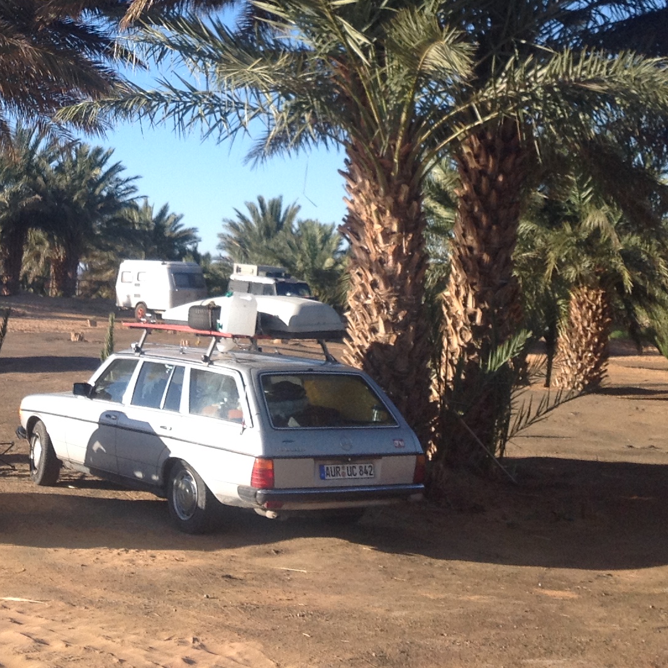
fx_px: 1616
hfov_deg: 22.9
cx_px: 107
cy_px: 71
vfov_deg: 22.8
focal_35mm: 74
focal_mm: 4.28
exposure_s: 1/916
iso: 50
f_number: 2.4
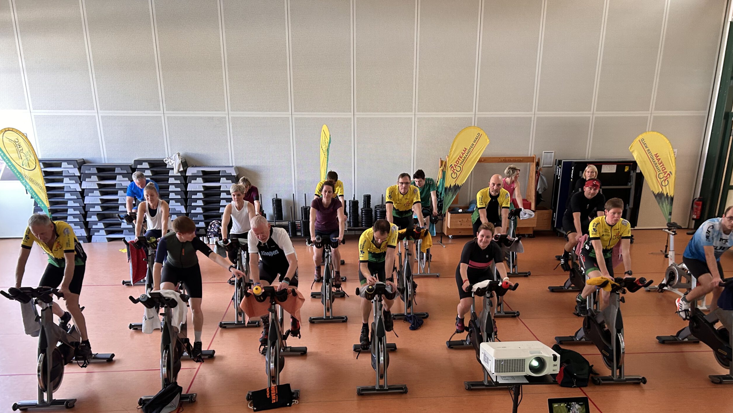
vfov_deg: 39.7
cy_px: 277
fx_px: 564
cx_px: 374
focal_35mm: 29
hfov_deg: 66.1
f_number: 1.5
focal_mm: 5.7
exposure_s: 1/60
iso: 160
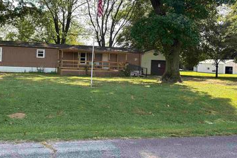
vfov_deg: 37.6
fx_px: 230
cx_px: 74
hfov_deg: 53.1
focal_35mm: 35
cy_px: 57
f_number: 1.78
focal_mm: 6.86
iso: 80
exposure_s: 1/734
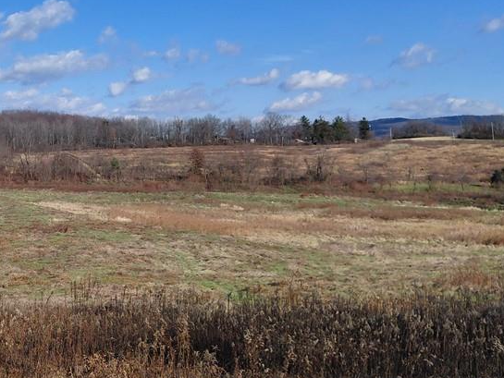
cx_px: 57
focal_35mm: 47
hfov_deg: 37.9
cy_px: 107
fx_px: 684
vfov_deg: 30.5
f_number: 1.8
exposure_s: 1/3060
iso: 50
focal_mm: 4.69
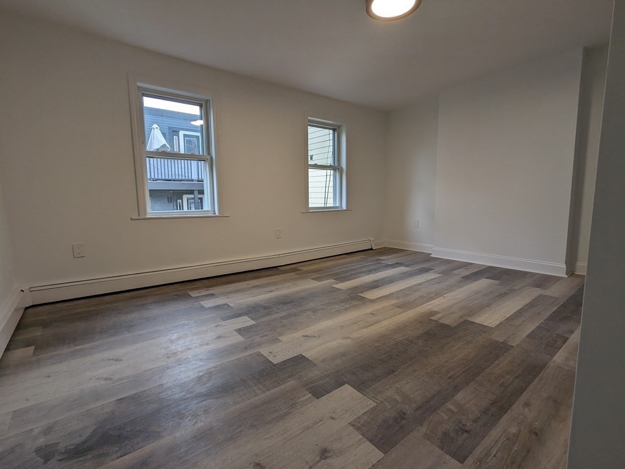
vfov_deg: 78.1
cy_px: 234
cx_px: 312
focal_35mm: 16
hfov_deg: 94.5
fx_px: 289
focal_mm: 2.35
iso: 62
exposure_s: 1/60
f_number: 2.2
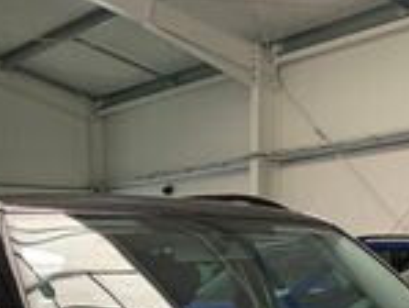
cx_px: 211
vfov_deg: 15.6
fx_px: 1005
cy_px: 498
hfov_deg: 23.0
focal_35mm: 85
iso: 125
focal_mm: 4.25
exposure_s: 1/60
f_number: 1.8
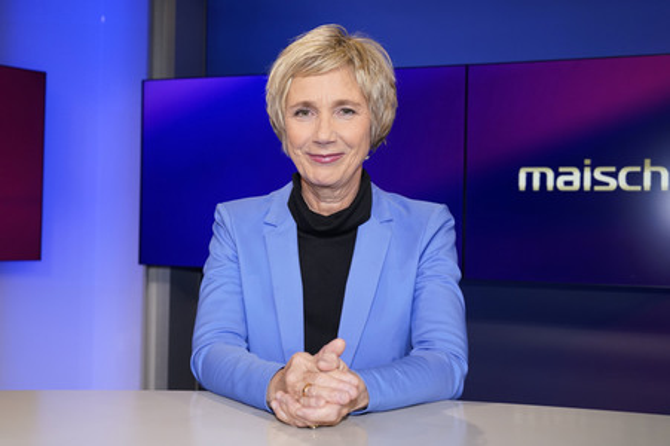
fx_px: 744
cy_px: 223
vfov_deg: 33.4
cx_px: 335
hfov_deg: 48.5
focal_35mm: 40
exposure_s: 1/125
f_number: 5
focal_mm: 40
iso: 1600
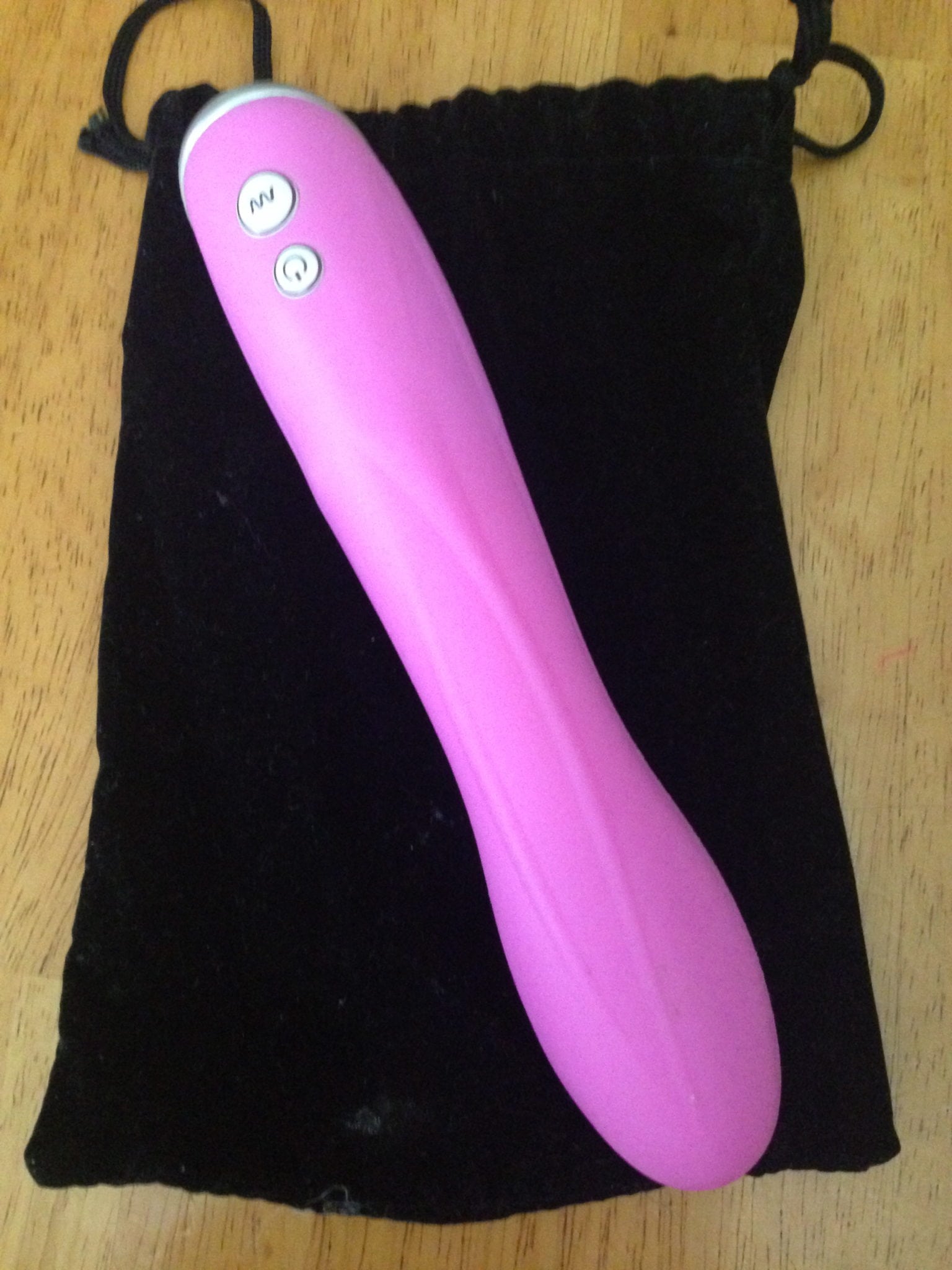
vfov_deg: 55.4
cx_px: 476
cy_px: 635
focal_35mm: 33
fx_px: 1210
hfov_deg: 42.9
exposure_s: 1/15
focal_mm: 4.12
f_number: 2.4
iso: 800
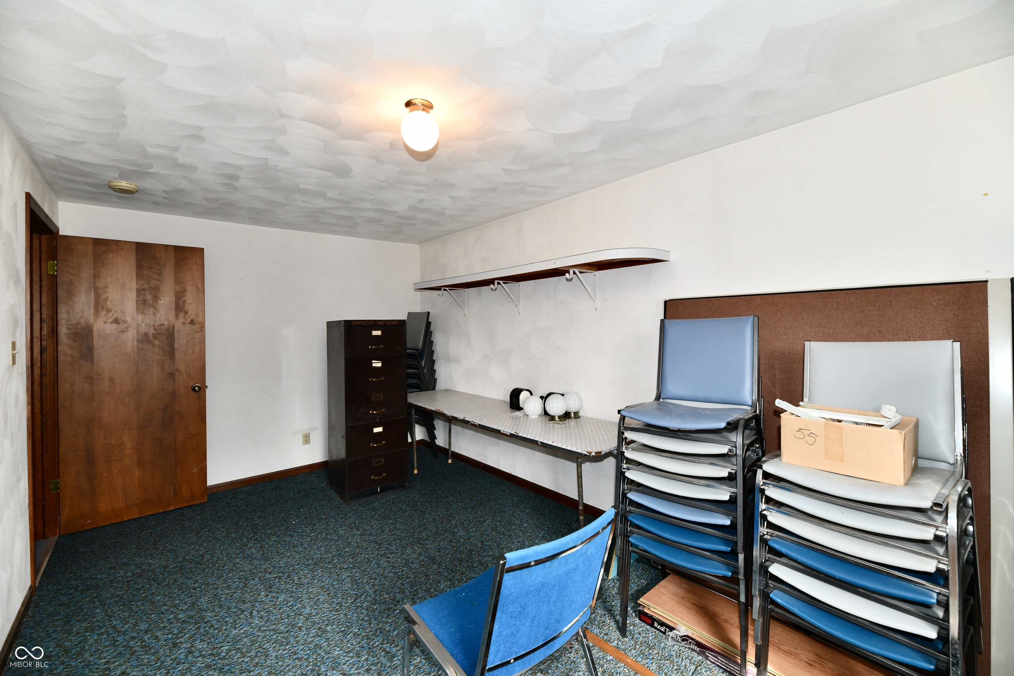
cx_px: 507
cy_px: 338
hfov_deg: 104.3
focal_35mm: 14
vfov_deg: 81.2
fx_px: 394
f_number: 6.3
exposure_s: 1/60
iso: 640
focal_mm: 14
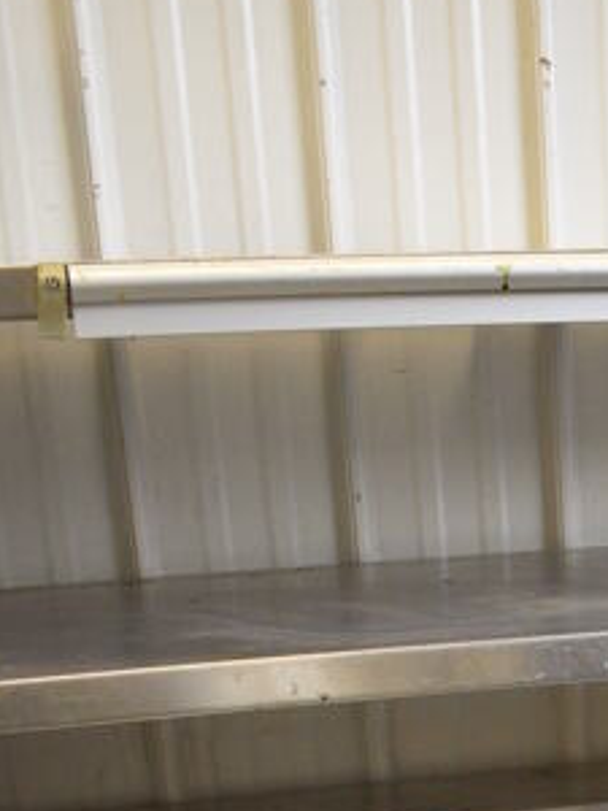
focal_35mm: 79
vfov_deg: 21.8
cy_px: 1110
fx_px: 1850
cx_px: 732
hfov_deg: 17.8
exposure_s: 1/125
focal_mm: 18
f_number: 3.5
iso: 1100
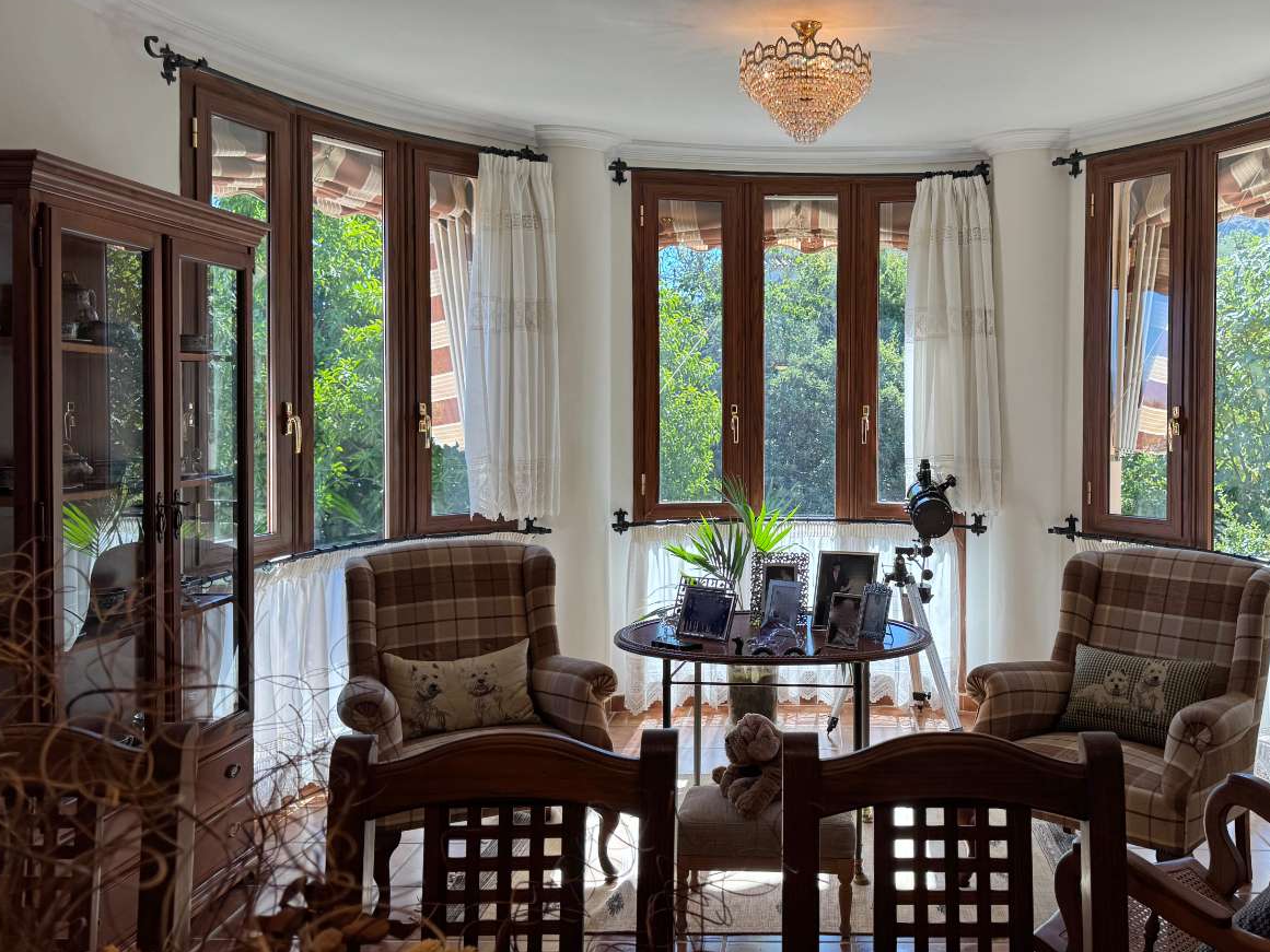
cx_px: 812
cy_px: 484
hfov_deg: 57.5
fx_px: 1137
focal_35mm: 31
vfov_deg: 45.4
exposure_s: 1/491
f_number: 1.78
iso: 80
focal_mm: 6.76
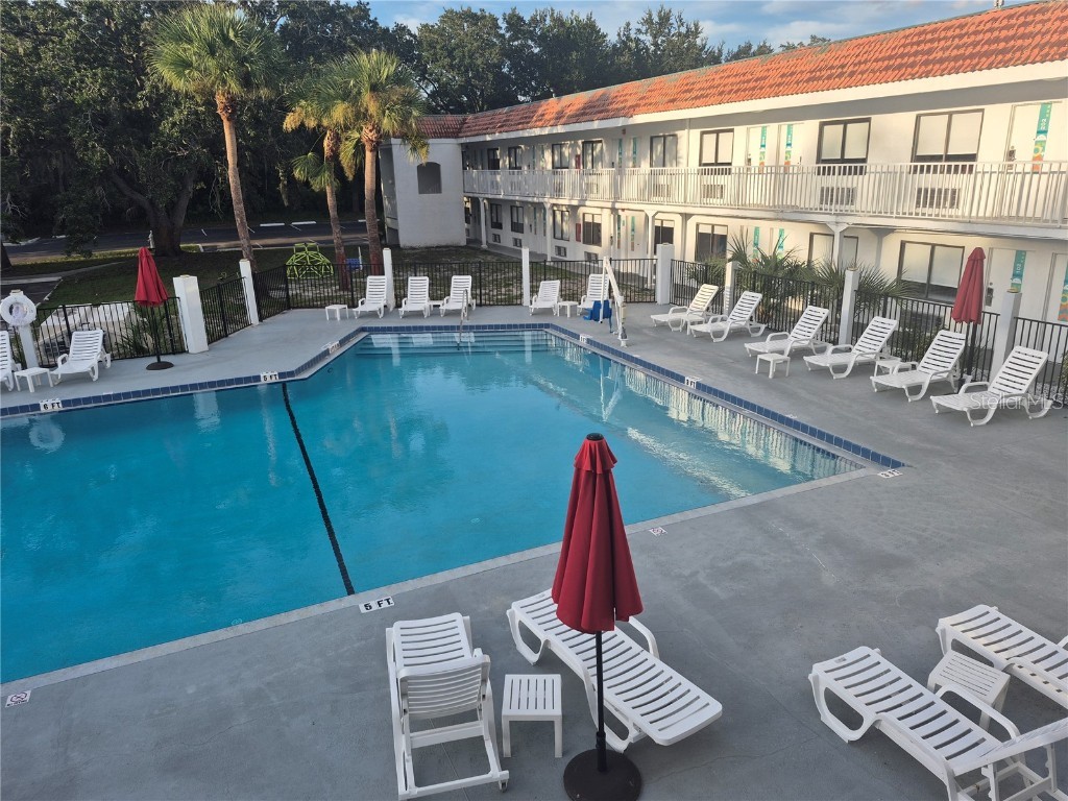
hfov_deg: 73.9
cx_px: 534
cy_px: 400
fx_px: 710
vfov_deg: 58.9
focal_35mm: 23
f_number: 1.8
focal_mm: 5.4
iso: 25
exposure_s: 1/798
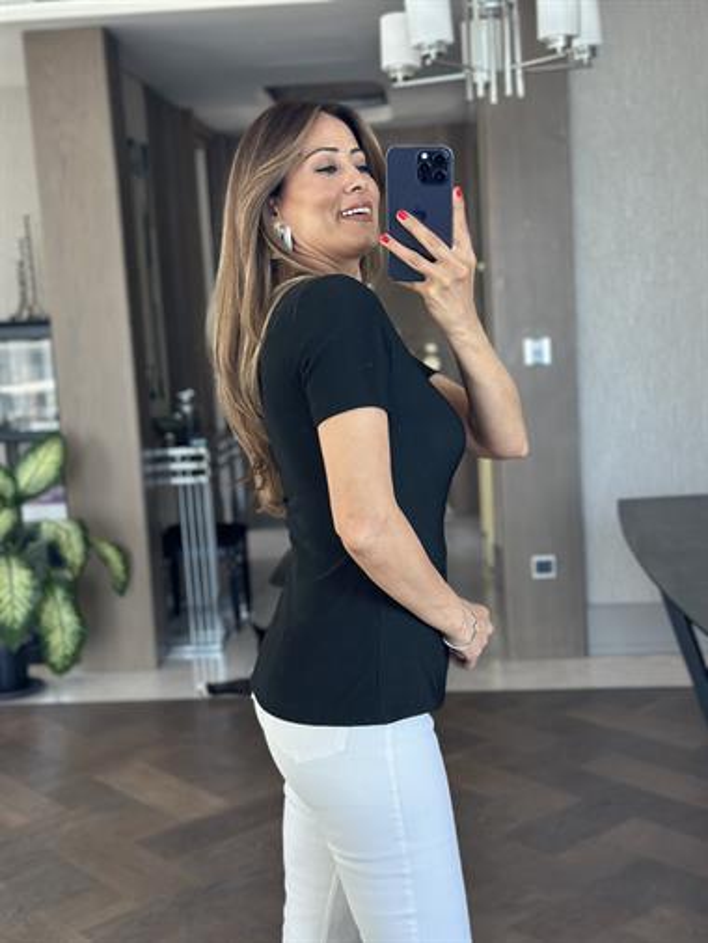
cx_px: 354
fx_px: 1308
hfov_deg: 30.3
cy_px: 472
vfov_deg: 39.6
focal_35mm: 48
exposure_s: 1/95
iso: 125
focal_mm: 6.86
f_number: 1.78
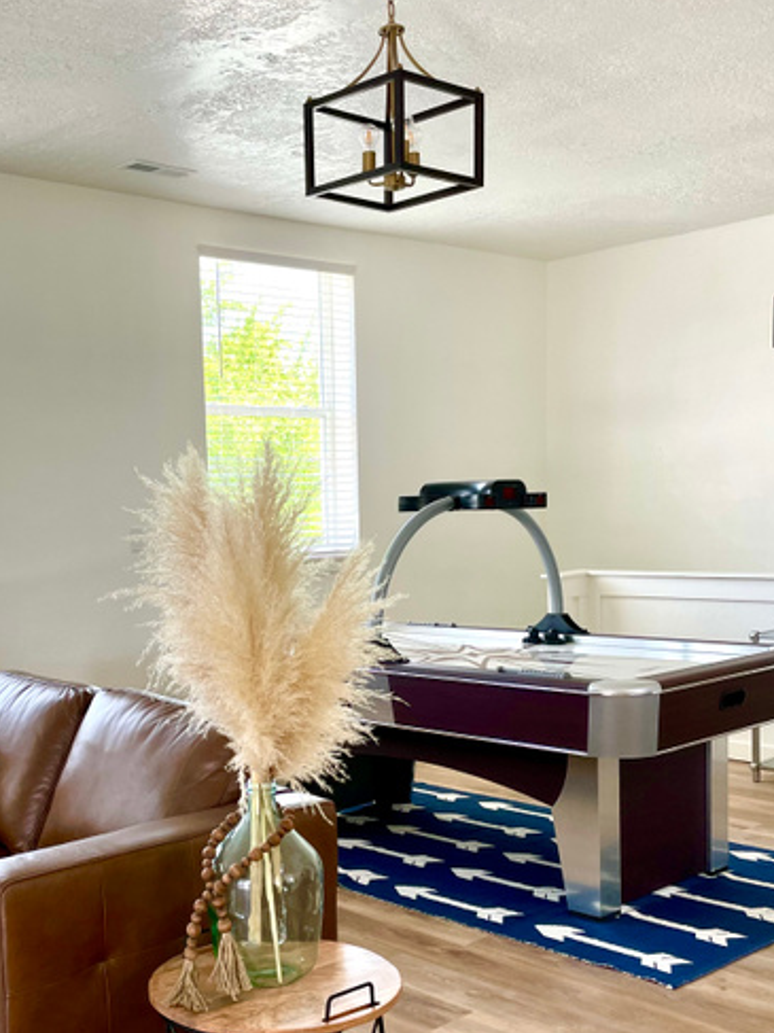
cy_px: 647
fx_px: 1223
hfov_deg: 34.6
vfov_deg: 45.4
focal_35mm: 41
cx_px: 227
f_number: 1.6
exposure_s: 1/121
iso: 40
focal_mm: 4.2
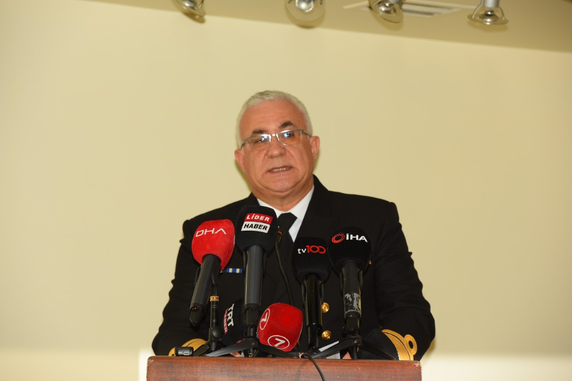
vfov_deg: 9.1
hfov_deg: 13.7
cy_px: 190
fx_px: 2383
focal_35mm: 150
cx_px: 286
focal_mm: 150
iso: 800
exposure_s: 1/125
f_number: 6.3
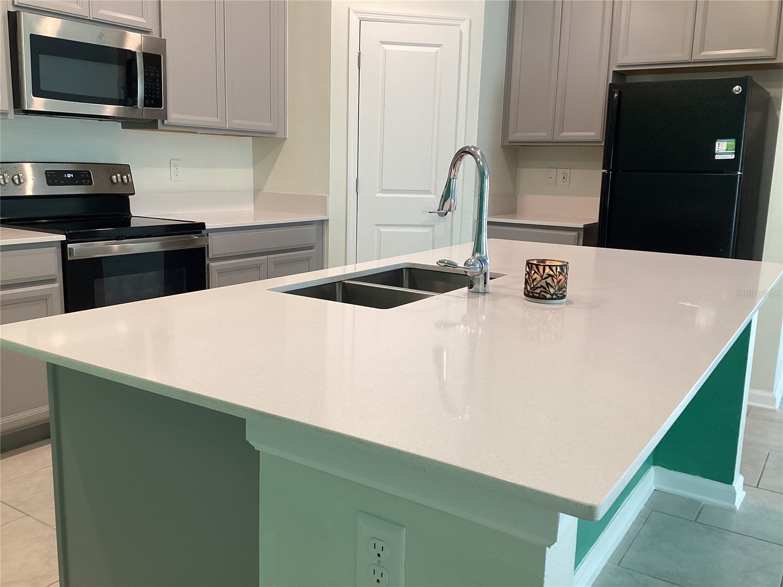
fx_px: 701
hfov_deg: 58.4
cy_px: 294
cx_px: 392
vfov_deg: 45.4
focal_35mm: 31
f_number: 2.4
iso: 100
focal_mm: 3.3
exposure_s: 1/60
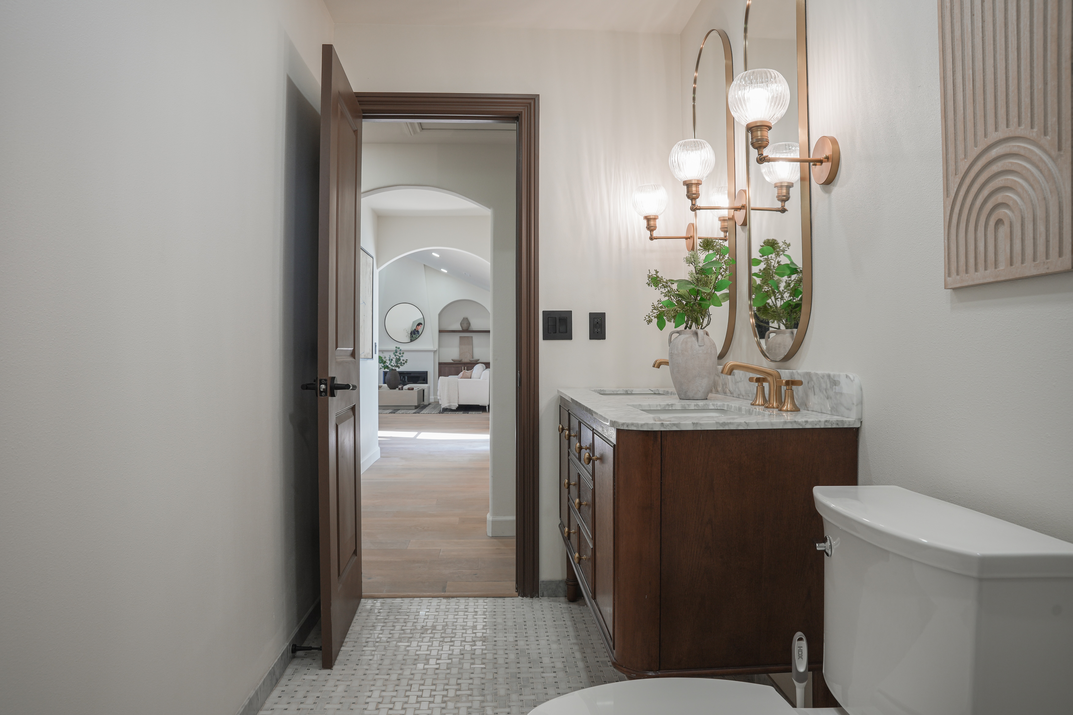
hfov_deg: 73.7
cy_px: 358
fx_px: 715
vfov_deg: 53.1
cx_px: 536
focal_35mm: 24
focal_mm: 24
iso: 100
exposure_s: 1/10
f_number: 8
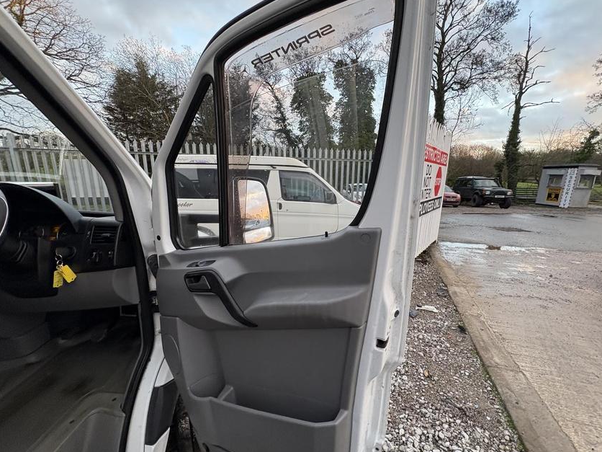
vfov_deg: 81.7
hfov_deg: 98.0
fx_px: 261
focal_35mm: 15
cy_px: 235
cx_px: 321
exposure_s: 1/99
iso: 160
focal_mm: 2.22
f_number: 2.2
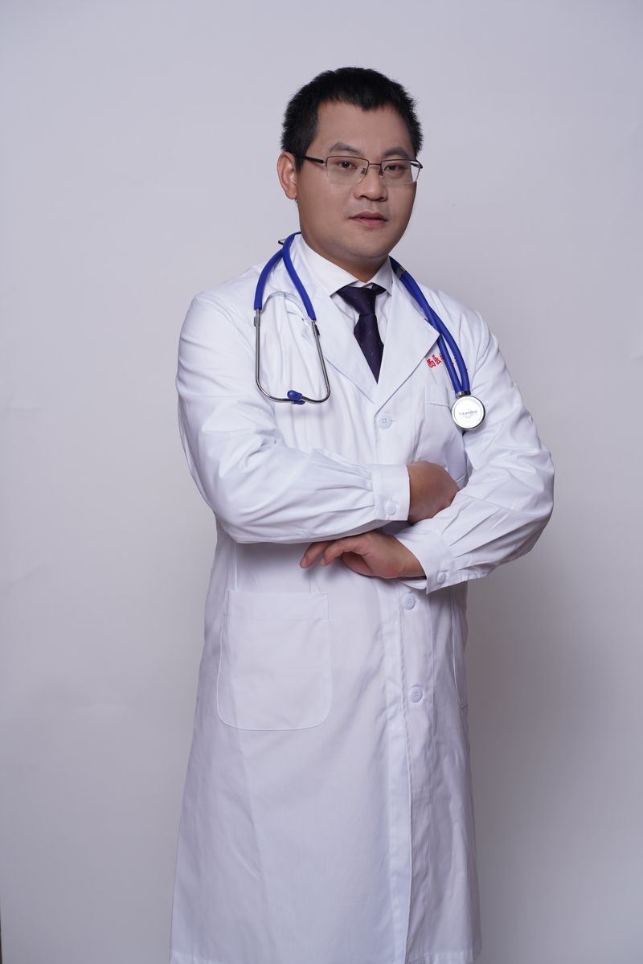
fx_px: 2276
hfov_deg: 16.1
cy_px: 482
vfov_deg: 23.9
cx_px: 322
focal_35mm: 85
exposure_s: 1/160
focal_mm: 85
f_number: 6.3
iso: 160
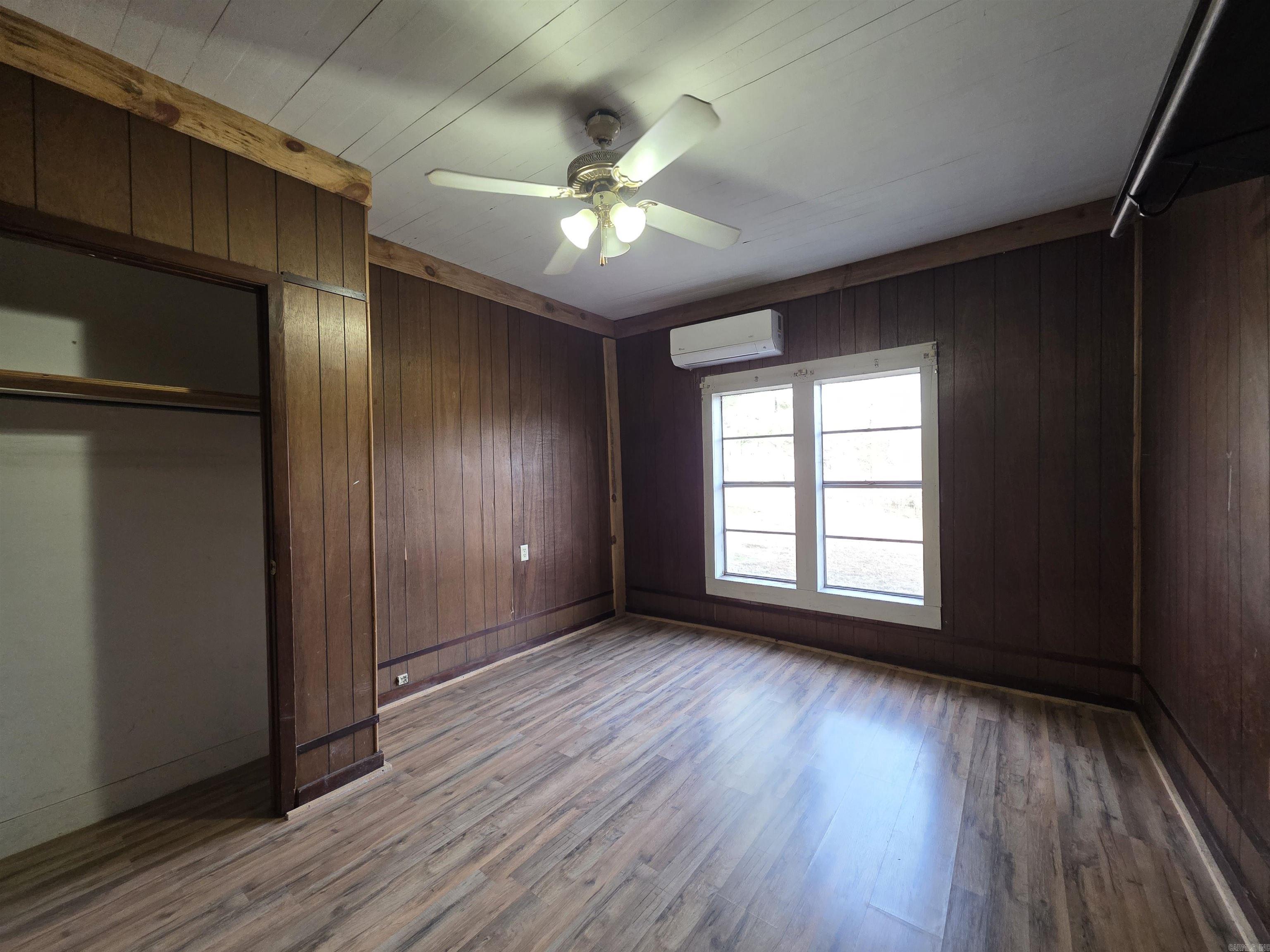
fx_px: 477
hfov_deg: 106.2
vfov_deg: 89.9
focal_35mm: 13
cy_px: 476
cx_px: 635
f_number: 1.9
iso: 320
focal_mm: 2.2
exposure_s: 1/60
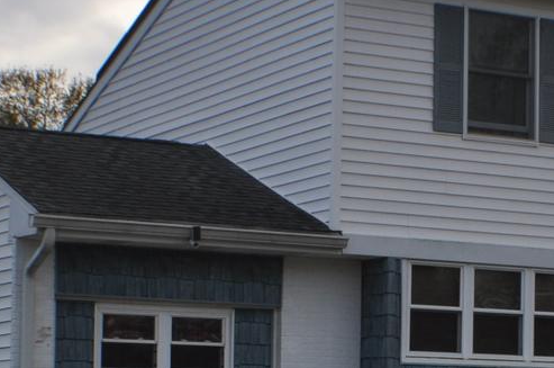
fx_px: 2489
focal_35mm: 162
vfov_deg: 8.4
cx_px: 406
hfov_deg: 12.7
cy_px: 348
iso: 200
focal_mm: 26
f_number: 10
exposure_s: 1/200
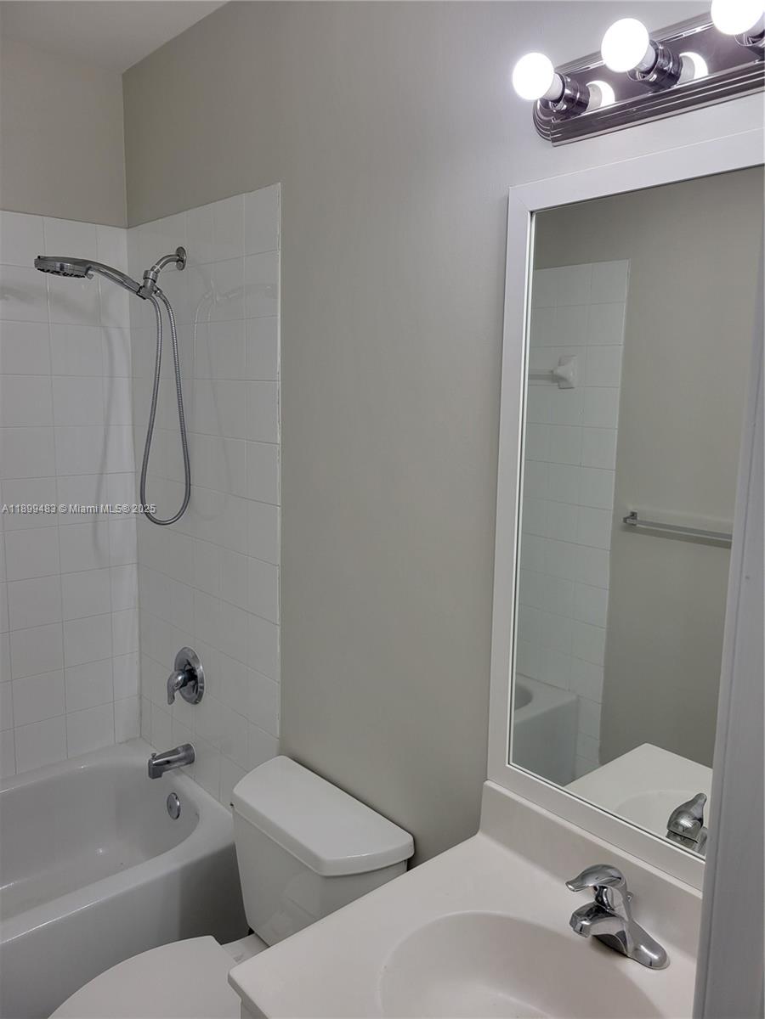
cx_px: 382
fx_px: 766
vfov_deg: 67.3
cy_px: 510
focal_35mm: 26
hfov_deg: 53.1
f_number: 1.8
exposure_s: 1/120
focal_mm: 5.4
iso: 50
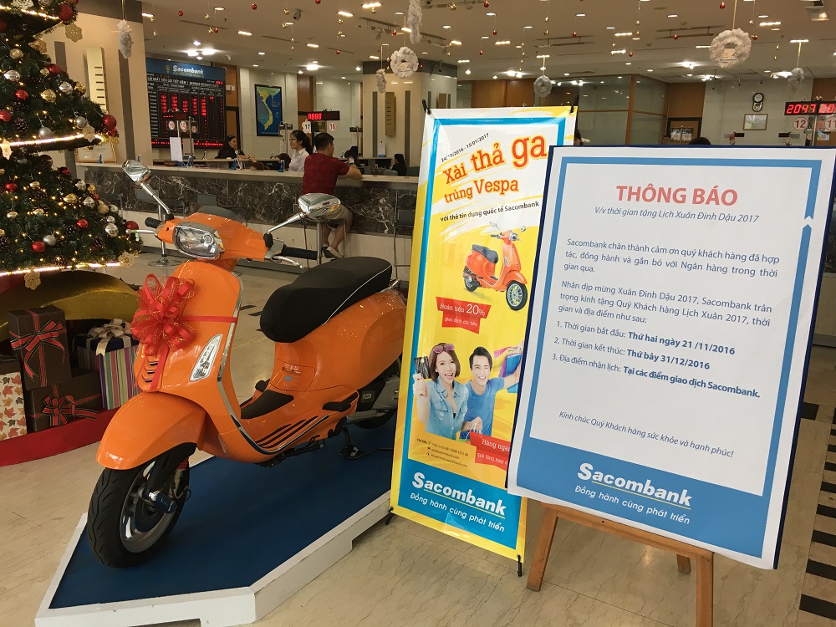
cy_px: 314
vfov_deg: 48.2
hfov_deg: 61.7
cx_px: 418
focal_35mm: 29
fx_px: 700
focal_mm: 4.15
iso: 25
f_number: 2.2
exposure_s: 1/33
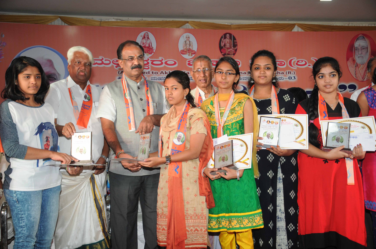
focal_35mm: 42
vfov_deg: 31.8
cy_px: 124
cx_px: 188
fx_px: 438
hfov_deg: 46.4
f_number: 4
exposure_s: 1/125
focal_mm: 28
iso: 320
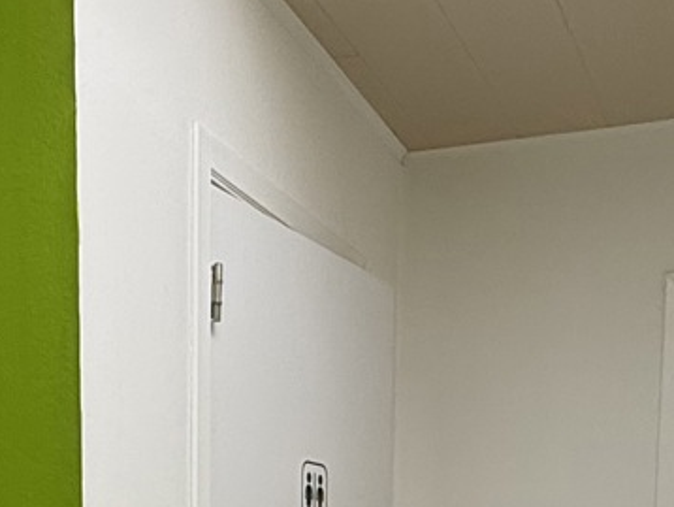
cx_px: 200
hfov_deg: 25.8
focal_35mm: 75
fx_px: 1461
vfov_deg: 17.4
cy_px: 793
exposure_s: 1/100
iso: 125
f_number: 2.2
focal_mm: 2.22
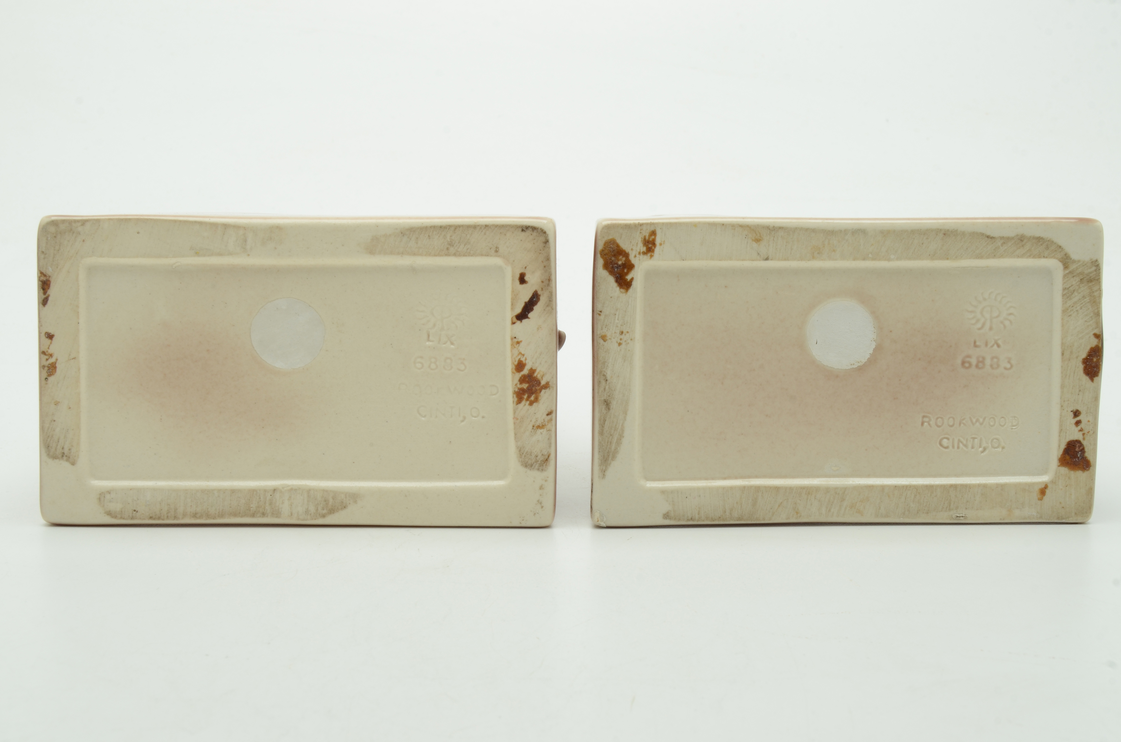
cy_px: 371
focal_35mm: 52
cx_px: 560
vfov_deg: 25.6
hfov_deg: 37.9
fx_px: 1631
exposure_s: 1/125
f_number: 14
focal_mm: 35
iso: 200
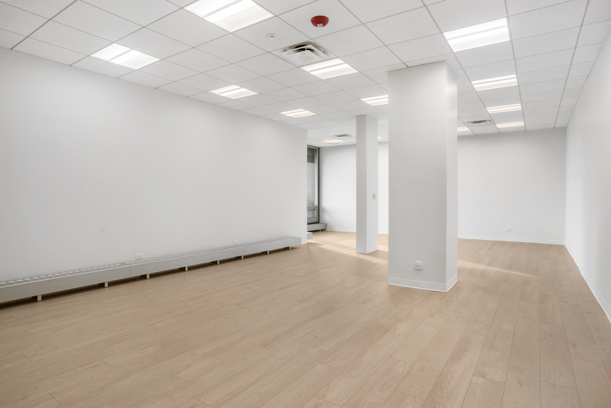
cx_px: 306
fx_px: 340
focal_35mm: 20
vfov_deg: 62.0
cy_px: 204
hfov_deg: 83.9
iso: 500
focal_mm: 20
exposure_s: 1/250
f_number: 8
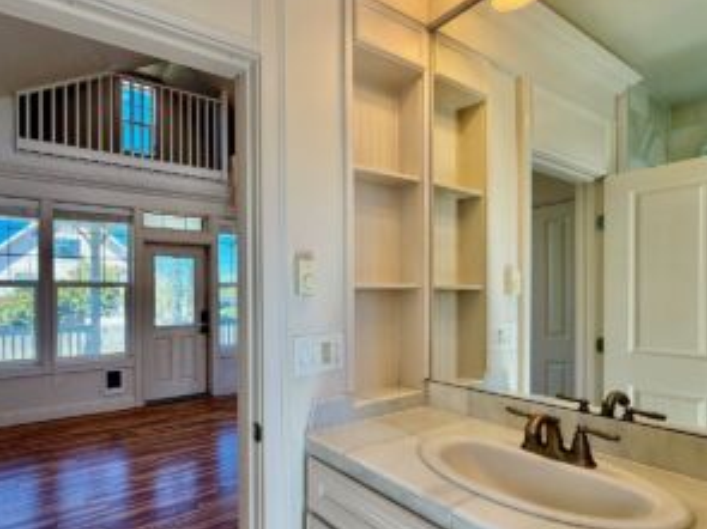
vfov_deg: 68.4
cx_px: 230
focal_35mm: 19
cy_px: 297
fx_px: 388
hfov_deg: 81.6
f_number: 2.2
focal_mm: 2.22
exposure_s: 1/183
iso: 50
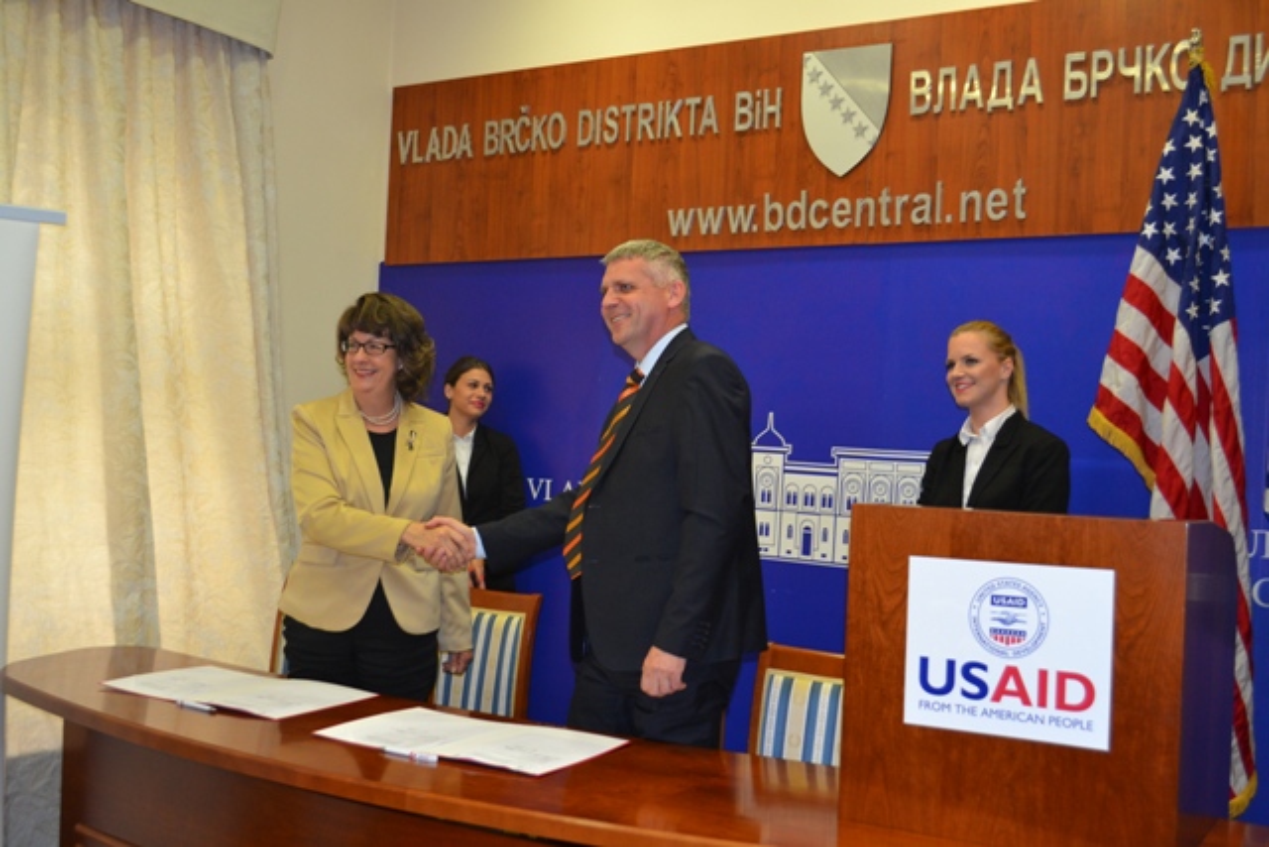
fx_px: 1375
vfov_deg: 34.2
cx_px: 634
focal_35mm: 39
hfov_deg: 49.5
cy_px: 424
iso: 640
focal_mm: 26
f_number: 4.2
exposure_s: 1/60
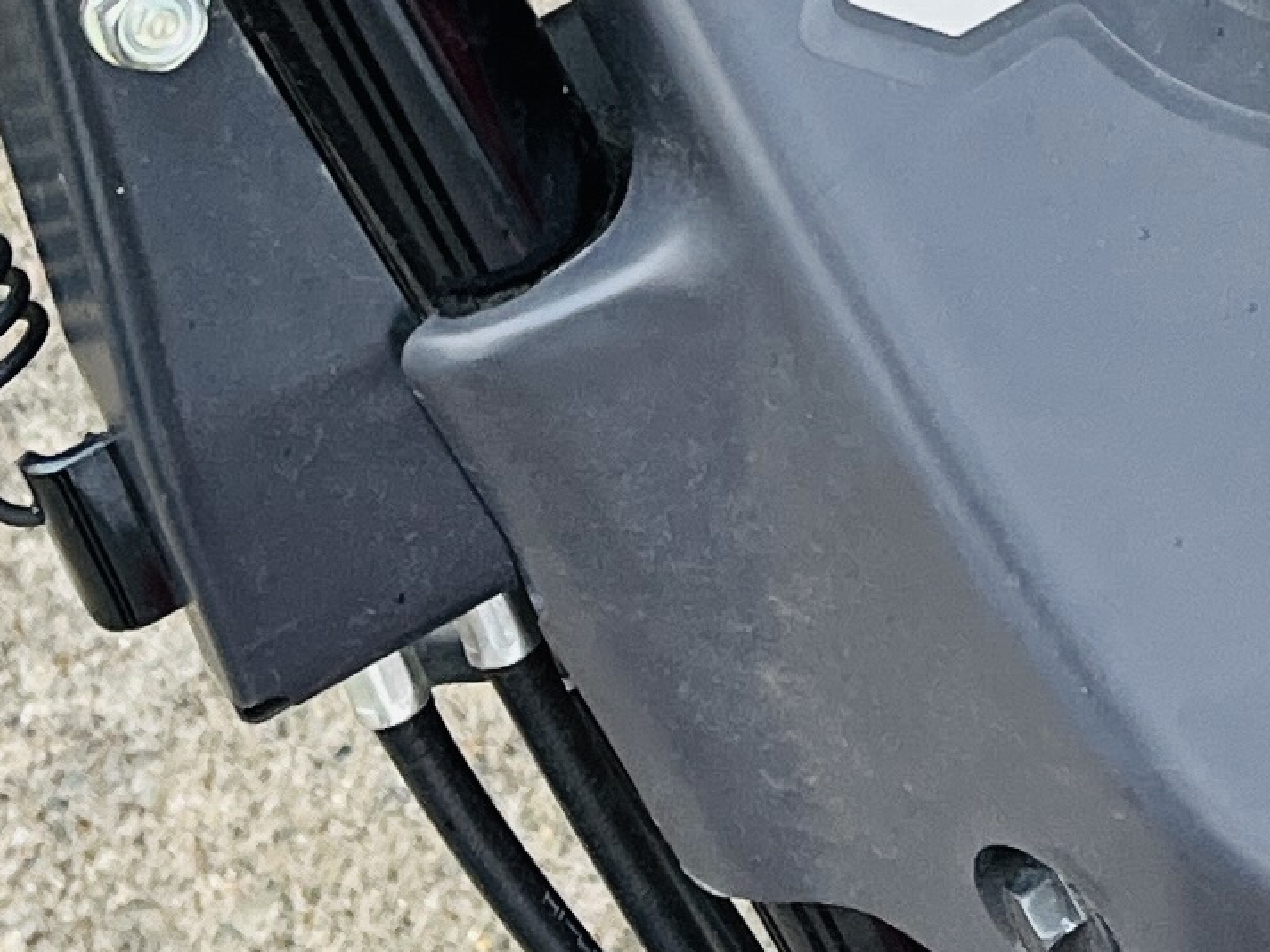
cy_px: -1105
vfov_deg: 9.3
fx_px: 5394
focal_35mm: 147
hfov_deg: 13.1
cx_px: 1439
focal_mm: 5.1
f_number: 1.6
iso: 125
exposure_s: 1/106
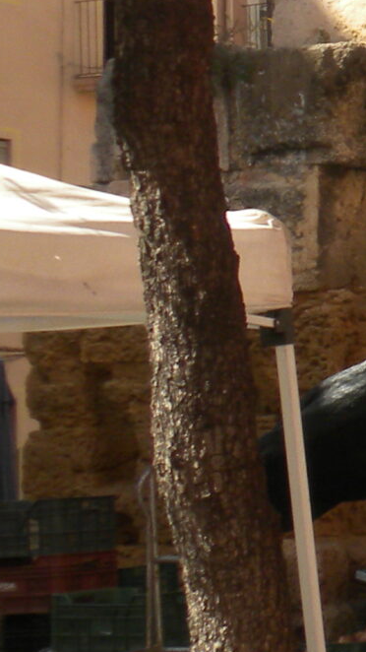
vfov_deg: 13.7
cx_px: 1039
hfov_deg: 7.1
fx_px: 2694
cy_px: 120
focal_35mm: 156
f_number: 3.5
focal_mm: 6.6
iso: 64
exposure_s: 1/344
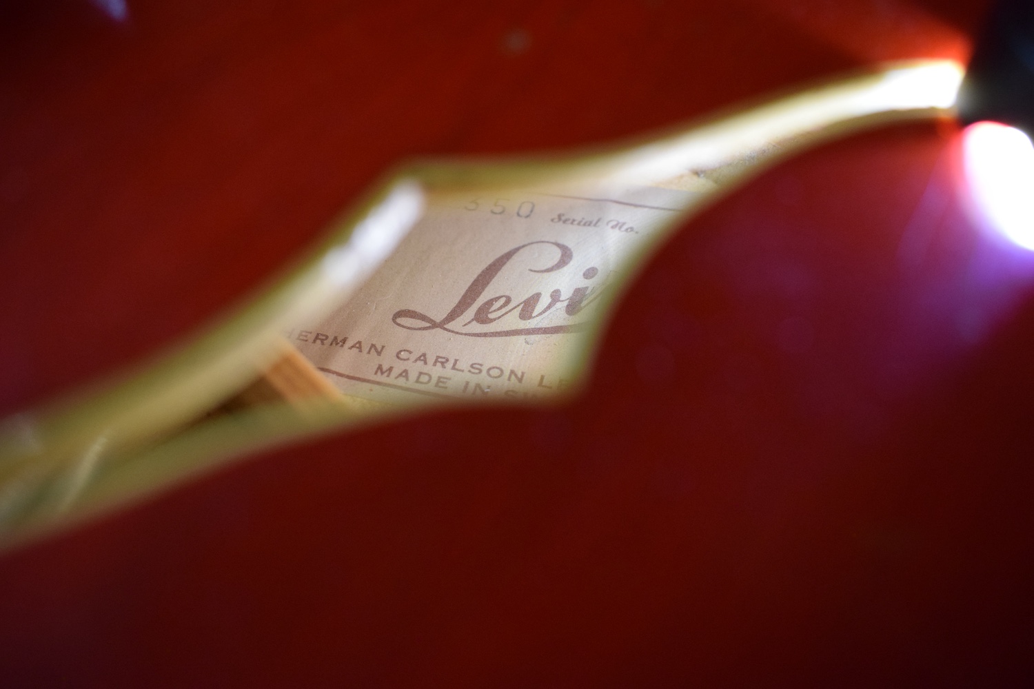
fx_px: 775
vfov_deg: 47.9
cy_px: 344
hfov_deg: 67.4
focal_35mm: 27
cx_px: 517
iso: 2000
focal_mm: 18
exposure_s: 1/125
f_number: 4
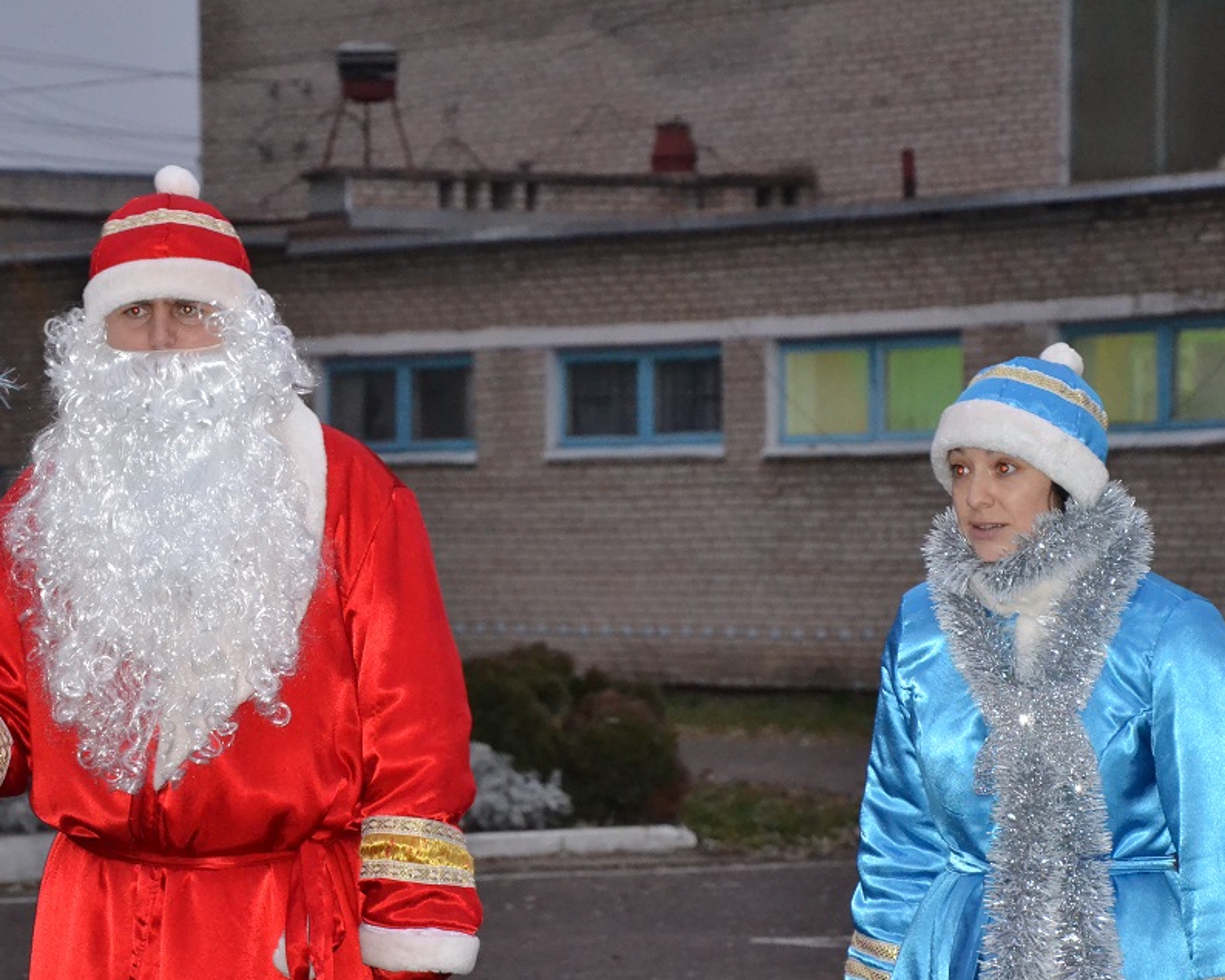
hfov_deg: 11.1
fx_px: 6296
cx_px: 508
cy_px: 591
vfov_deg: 8.9
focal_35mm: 174
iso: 3200
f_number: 5.6
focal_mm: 85
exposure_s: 1/60
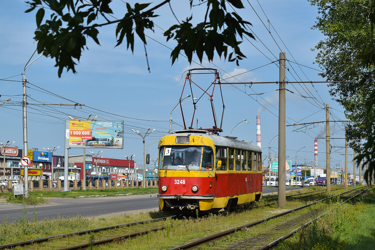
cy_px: 125
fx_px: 750
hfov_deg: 28.1
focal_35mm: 72
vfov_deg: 18.9
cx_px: 188
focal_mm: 48
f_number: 7.1
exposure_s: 1/1000
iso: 200
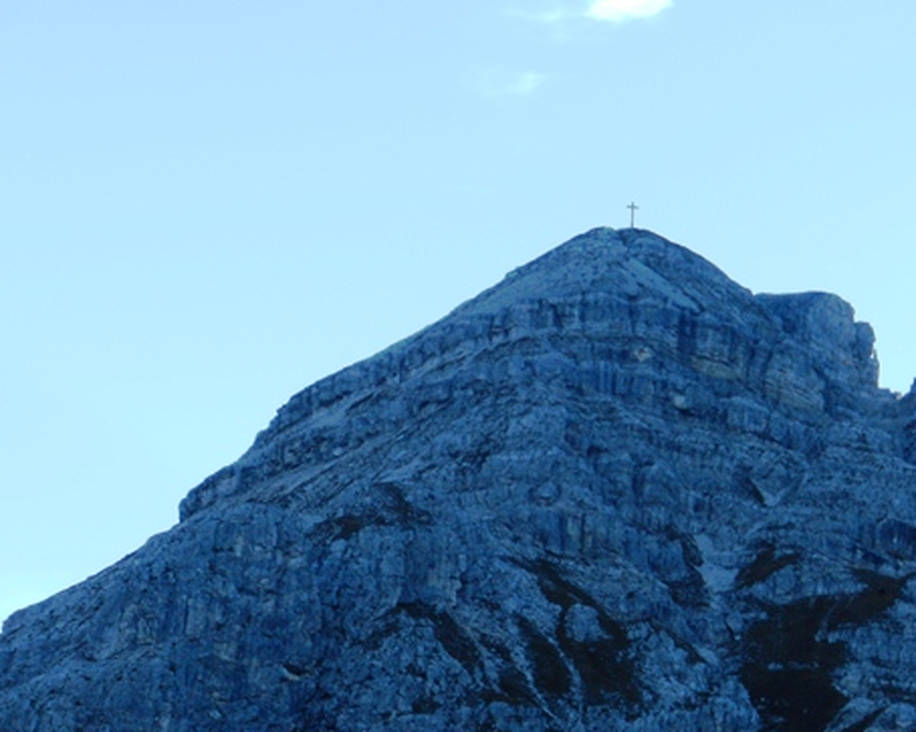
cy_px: 413
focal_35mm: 227
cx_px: 527
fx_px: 6153
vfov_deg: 6.8
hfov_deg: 8.5
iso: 160
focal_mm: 29.7
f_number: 5.3
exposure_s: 1/320
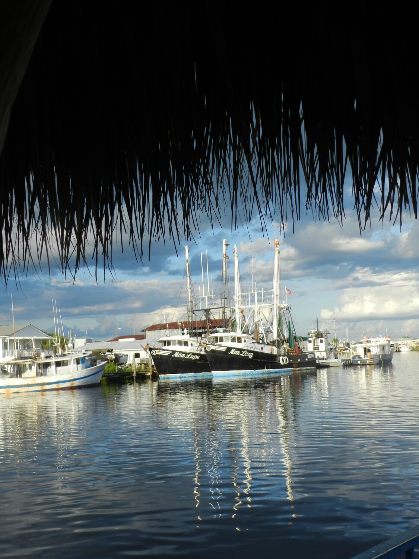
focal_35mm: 46
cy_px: 280
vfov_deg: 41.2
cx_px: 210
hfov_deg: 31.5
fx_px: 742
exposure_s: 1/800
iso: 160
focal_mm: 8.1
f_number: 4.2
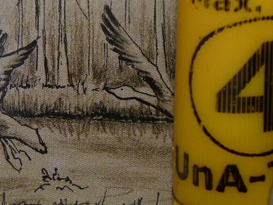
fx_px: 2658
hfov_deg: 5.9
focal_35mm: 337
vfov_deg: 4.4
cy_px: 112
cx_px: 71
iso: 100
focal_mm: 16.1
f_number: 3.4
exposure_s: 1/40
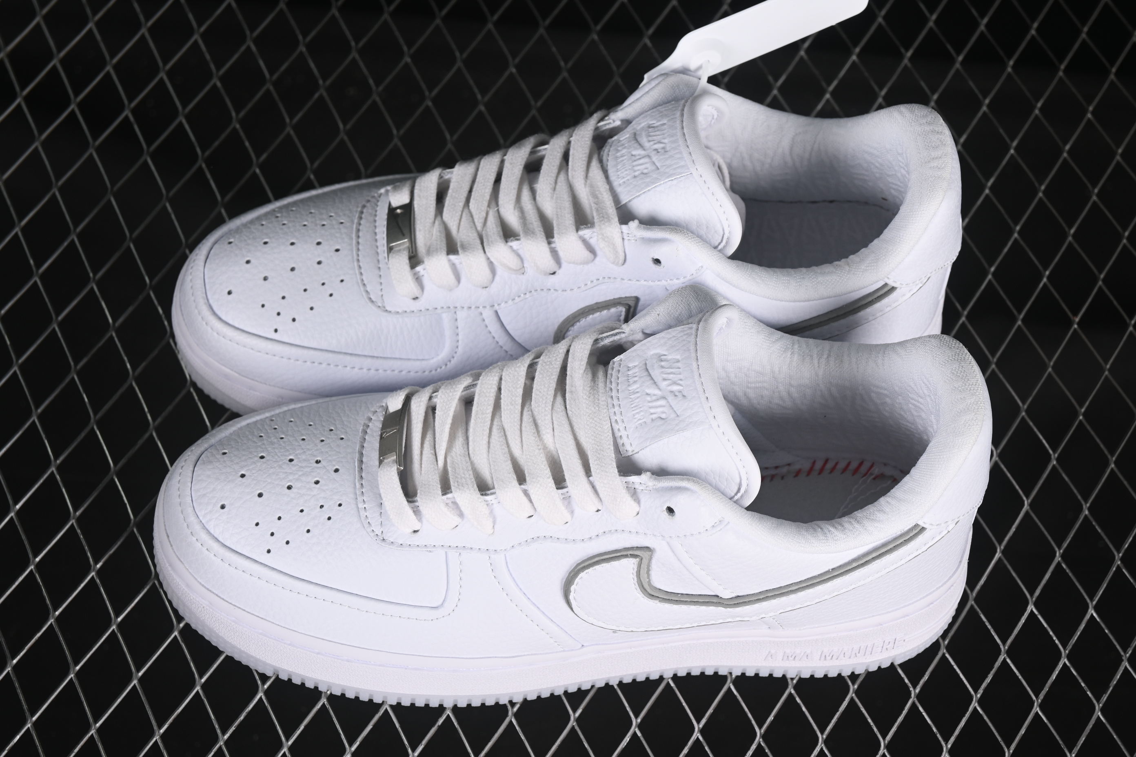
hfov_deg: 27.0
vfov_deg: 18.2
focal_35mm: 75
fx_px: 2366
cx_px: 568
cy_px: 378
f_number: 7.1
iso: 160
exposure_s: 1/100
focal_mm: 50
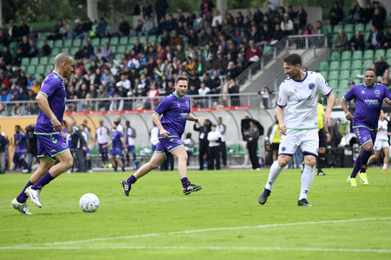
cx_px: 196
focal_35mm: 200
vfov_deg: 6.9
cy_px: 130
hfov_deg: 10.3
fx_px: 2171
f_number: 5
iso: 1000
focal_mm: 200
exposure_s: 1/1600
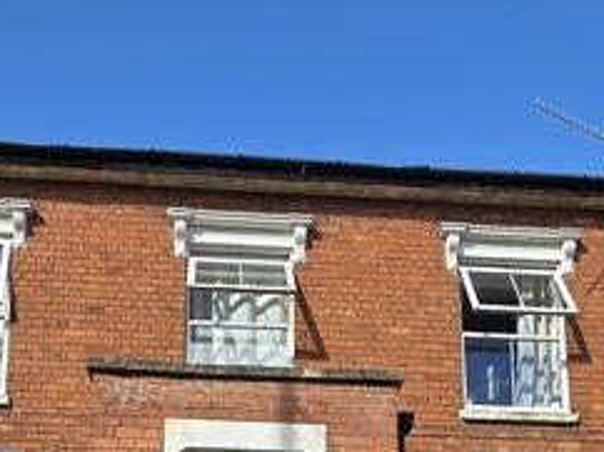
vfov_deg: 27.3
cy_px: 607
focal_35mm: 43
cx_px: 285
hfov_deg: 43.9
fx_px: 750
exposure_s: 1/1202
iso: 40
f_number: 1.9
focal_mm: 2.2
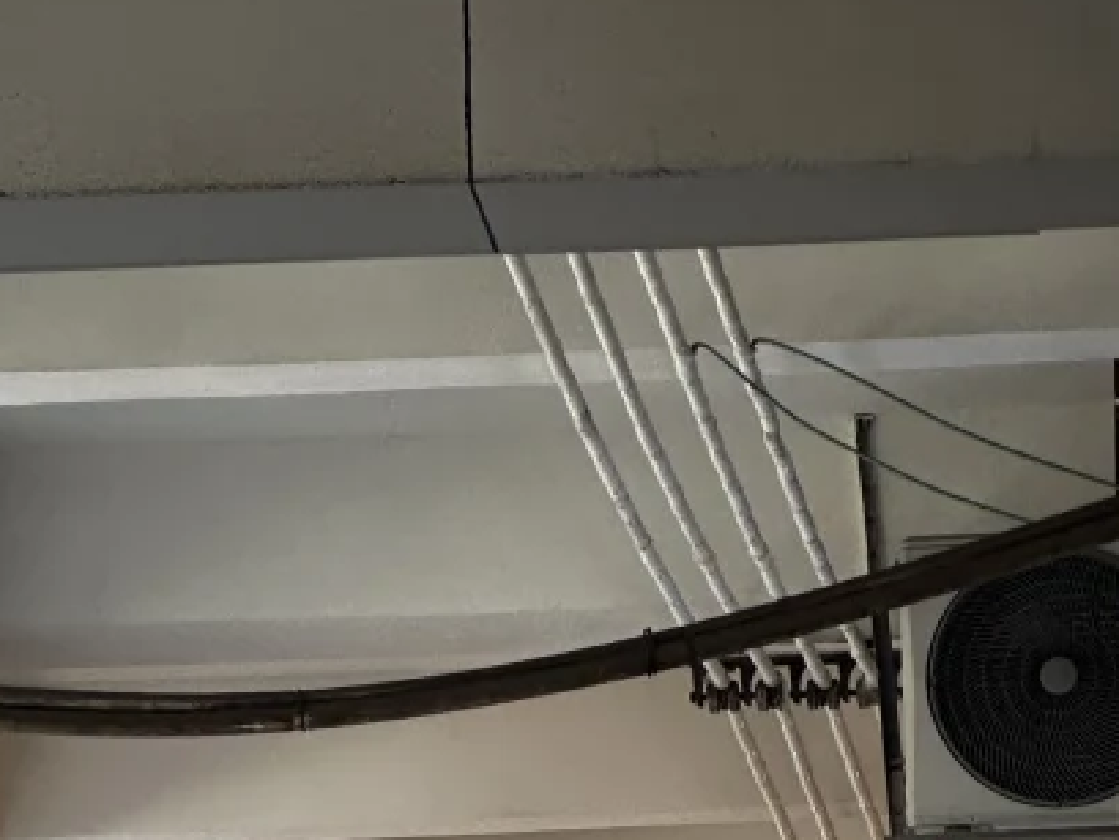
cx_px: 684
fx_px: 8763
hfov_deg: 7.3
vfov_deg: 5.3
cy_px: 1866
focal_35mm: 271
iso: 80
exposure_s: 1/99
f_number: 2.8
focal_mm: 9
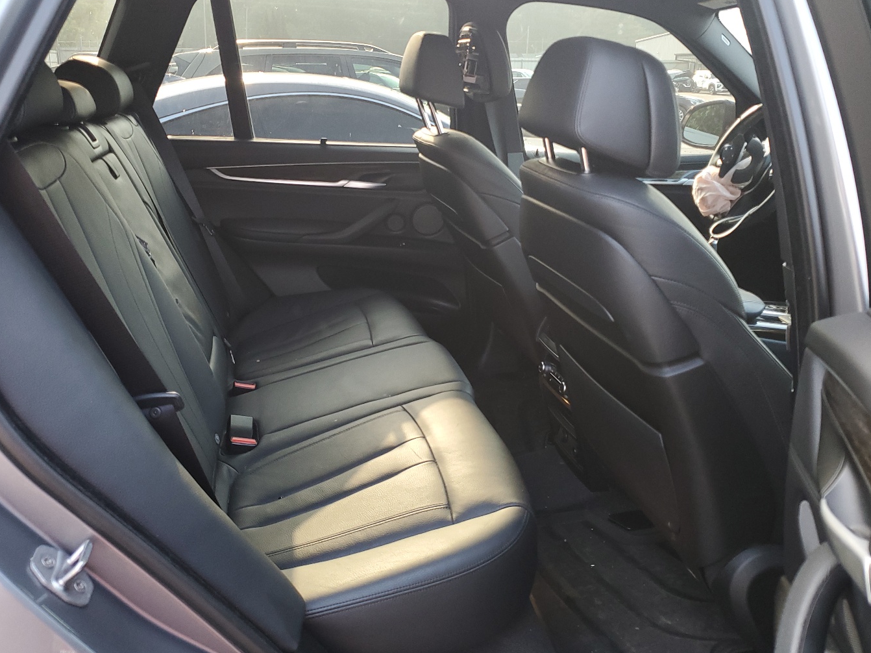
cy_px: 298
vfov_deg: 45.4
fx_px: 780
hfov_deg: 58.3
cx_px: 402
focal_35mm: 31
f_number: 1.5
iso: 82
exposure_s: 1/120
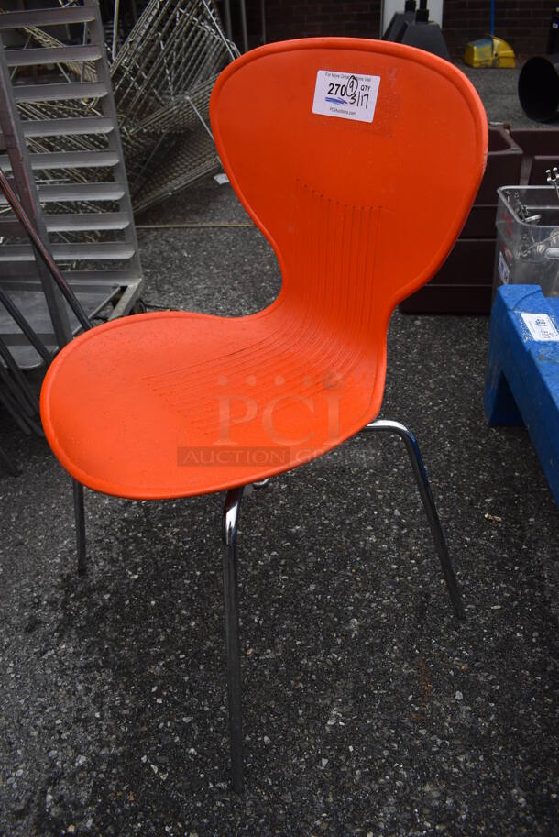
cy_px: 418
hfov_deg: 48.0
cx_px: 280
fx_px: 628
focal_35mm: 27
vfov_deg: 67.3
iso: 200
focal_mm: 18
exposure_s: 1/160
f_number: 5.6
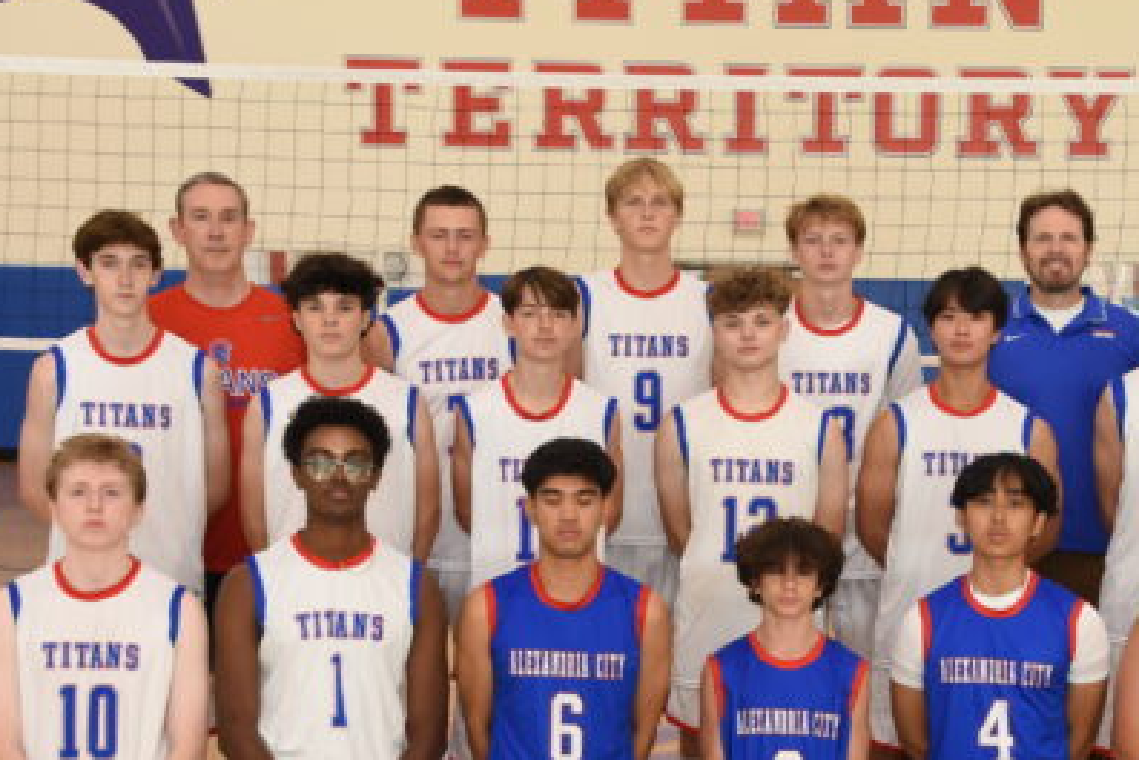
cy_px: 671
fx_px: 2753
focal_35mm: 87
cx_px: 806
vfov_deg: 15.6
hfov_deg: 23.2
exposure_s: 1/100
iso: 400
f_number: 5
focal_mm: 30
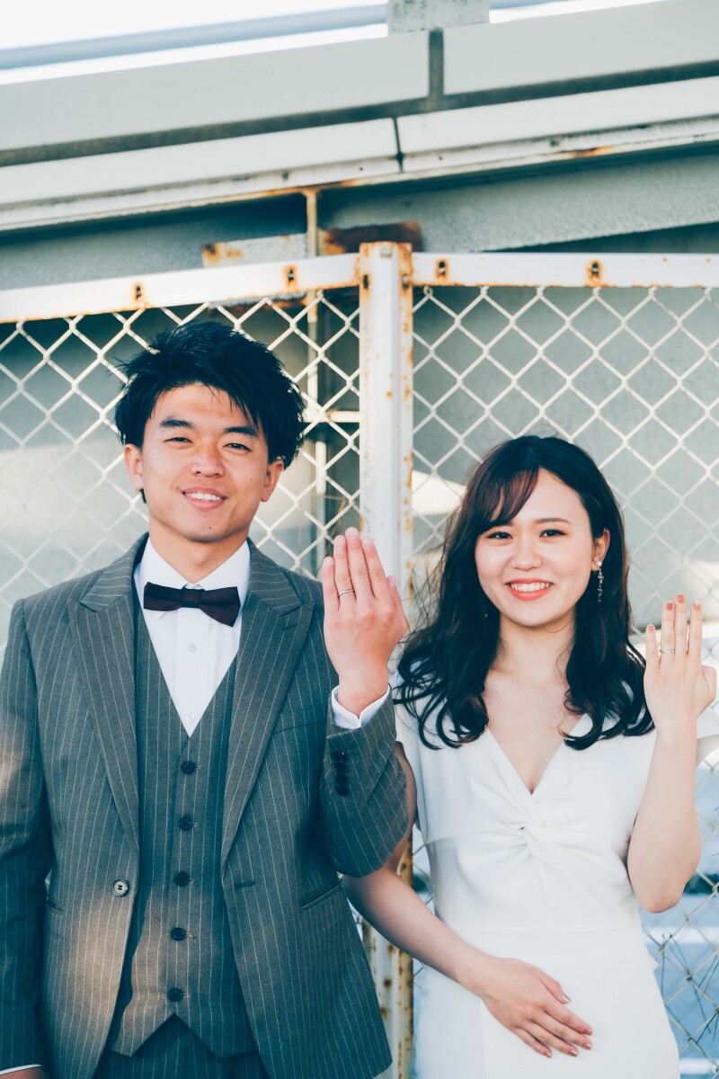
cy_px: 540
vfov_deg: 14.4
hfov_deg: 9.7
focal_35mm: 142
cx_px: 360
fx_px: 4254
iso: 160
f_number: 2.8
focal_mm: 94.5
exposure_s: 1/250
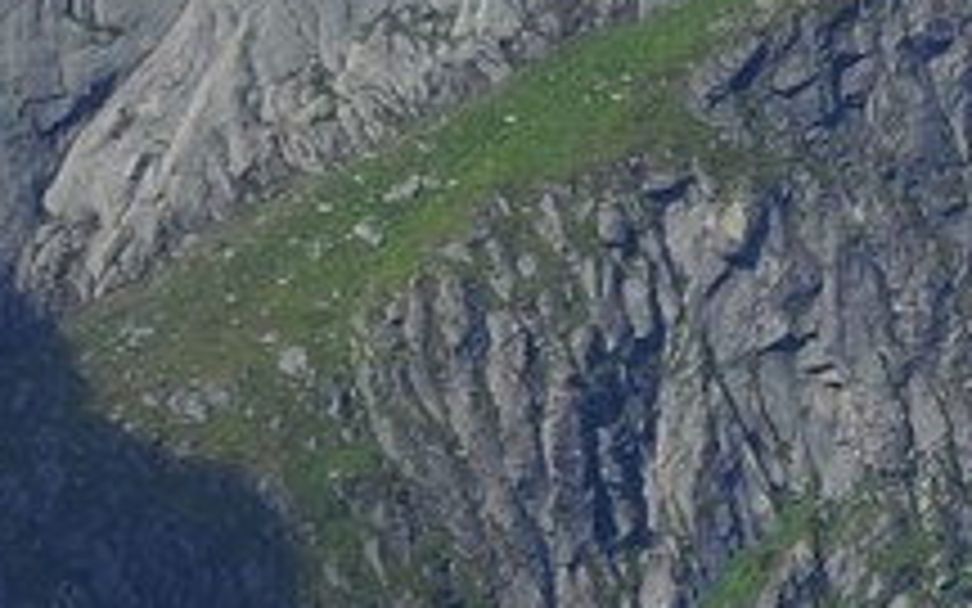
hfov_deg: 2.1
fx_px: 25775
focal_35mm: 973
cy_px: 667
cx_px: 2920
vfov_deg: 1.4
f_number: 7.6
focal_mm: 86
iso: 100
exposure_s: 1/250
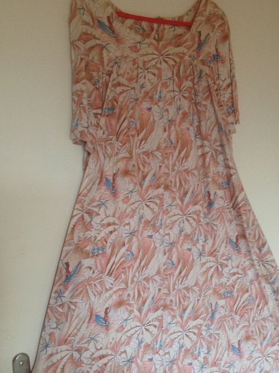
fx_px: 496
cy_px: 219
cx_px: 162
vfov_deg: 41.2
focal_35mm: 46
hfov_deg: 31.4
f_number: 2.4
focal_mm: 4.28
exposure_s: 1/15
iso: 160
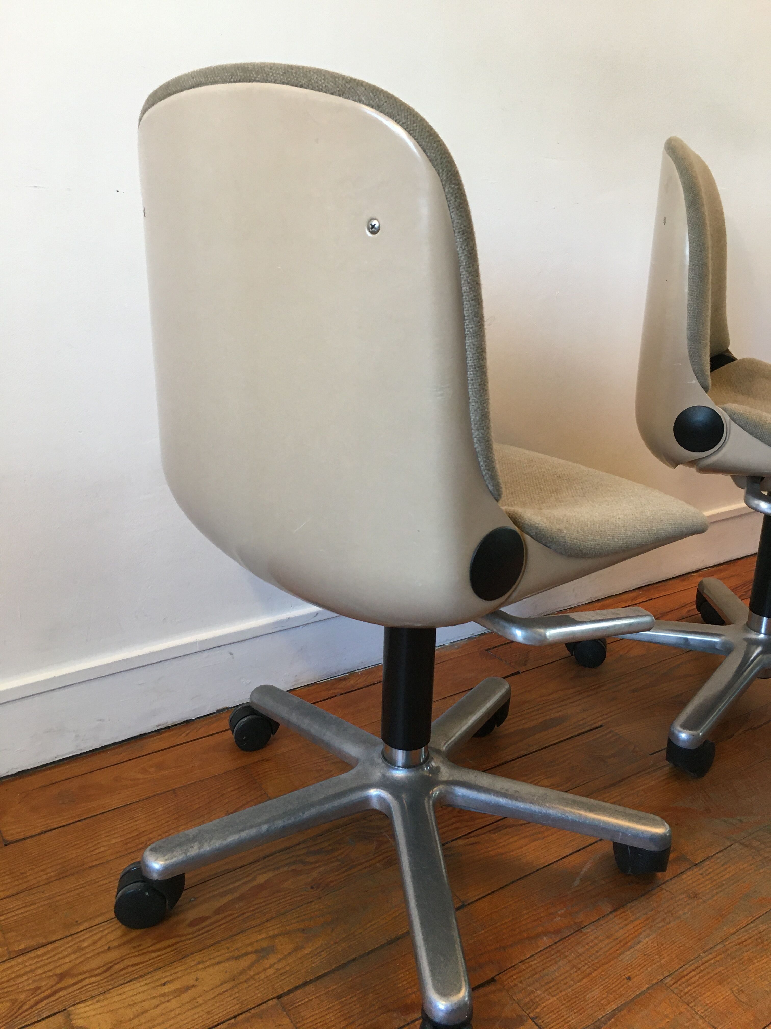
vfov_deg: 61.7
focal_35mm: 29
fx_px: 861
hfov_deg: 48.2
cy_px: 514
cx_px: 386
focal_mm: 4.15
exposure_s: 1/30
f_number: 2.2
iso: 40
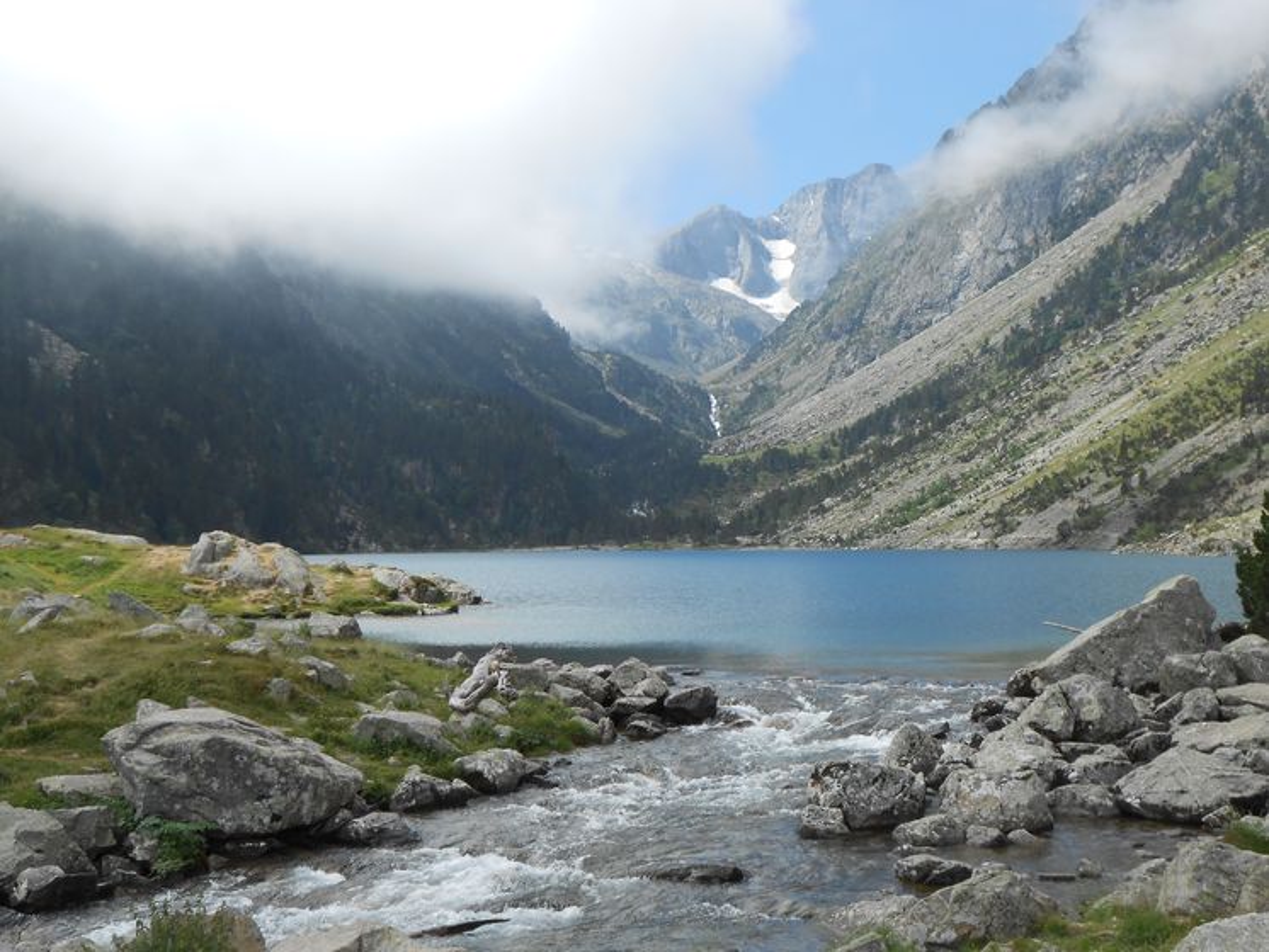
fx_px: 1797
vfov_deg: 29.7
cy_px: 476
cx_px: 634
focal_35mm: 49
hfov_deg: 38.9
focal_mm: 8.8
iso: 80
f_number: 4.8
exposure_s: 1/500
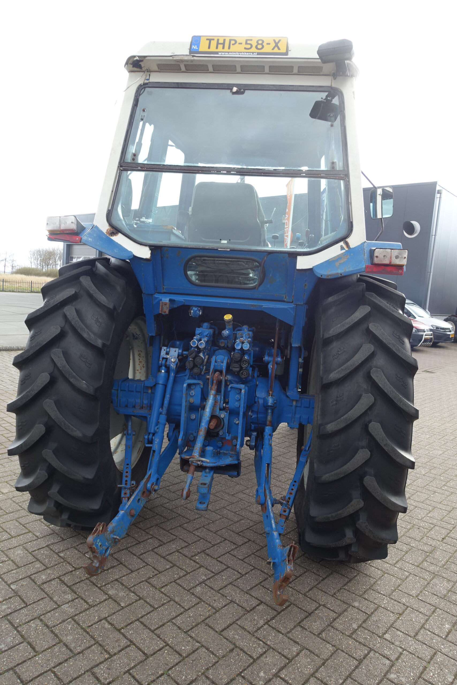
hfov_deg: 53.1
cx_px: 228
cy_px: 342
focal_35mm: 24
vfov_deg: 73.7
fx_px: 457
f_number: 4
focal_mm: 8.8
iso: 125
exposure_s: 1/100
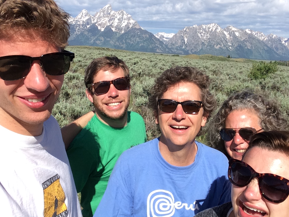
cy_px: 115
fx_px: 292
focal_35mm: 35
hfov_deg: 52.6
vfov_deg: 40.7
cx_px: 147
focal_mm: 2.15
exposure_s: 1/1887
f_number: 2.4
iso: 50
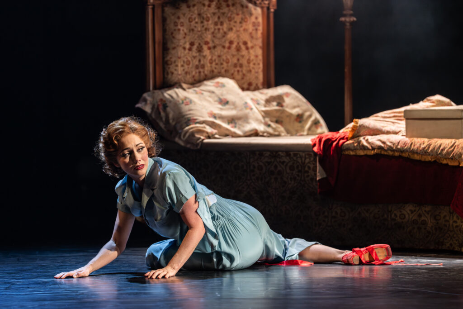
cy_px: 154
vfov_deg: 7.4
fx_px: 2379
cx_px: 232
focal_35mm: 185
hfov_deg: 11.1
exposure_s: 1/160
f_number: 3.5
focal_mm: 185
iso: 640
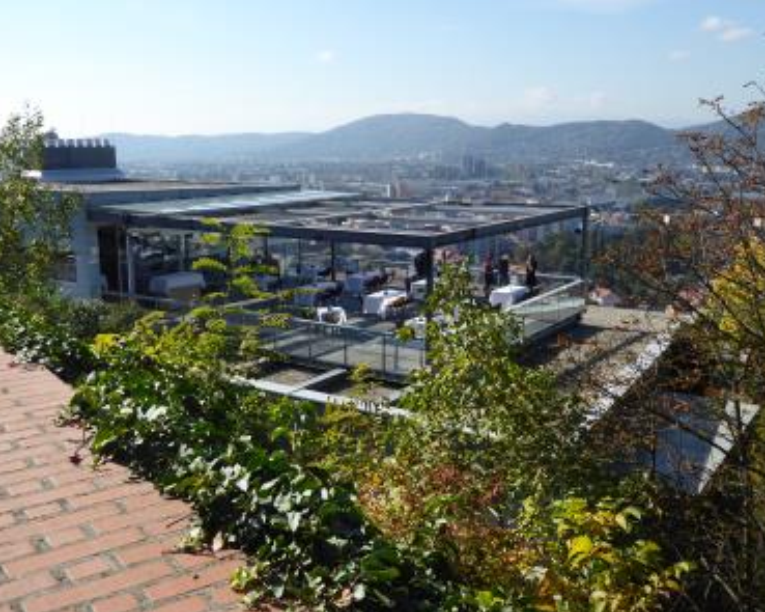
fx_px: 815
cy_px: 309
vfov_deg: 41.1
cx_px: 375
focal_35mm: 36
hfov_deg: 50.3
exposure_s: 1/800
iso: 100
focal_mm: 5.8
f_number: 3.6
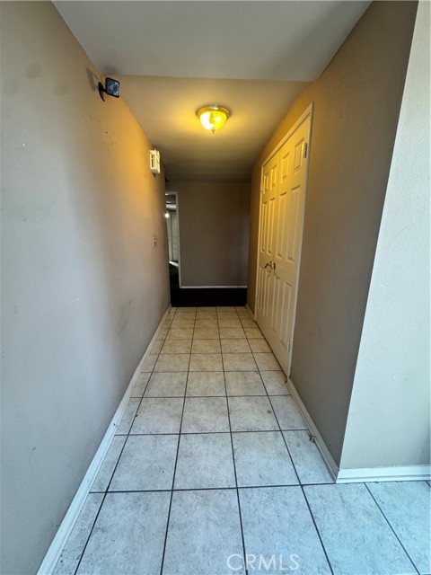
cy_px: 288
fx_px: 232
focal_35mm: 14
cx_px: 216
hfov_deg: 85.7
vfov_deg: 102.1
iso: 320
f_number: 2.2
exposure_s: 1/60
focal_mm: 2.22
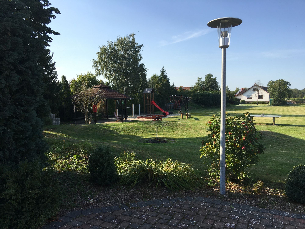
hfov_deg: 61.7
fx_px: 256
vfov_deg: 48.2
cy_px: 114
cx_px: 152
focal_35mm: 29
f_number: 2.2
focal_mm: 4.15
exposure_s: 1/938
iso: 25
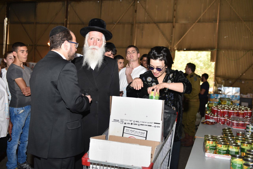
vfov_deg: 36.9
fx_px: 253
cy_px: 84
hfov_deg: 53.1
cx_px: 126
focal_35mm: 36
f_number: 3.5
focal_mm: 36
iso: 320
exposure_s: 1/250
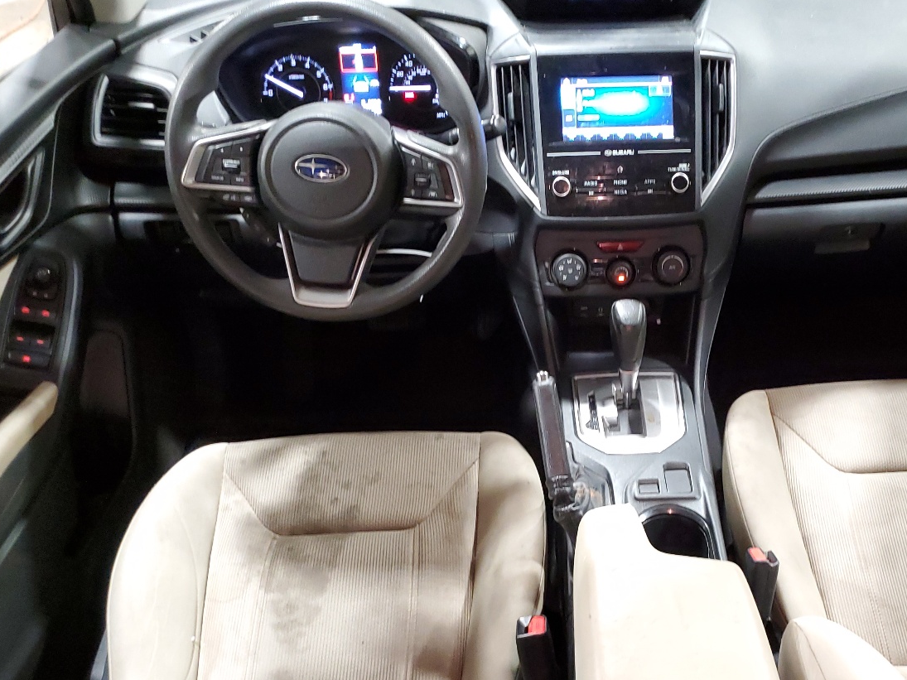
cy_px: 456
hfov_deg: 47.9
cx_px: 630
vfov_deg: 37.3
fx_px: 996
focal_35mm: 38
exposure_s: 1/15
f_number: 1.5
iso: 324
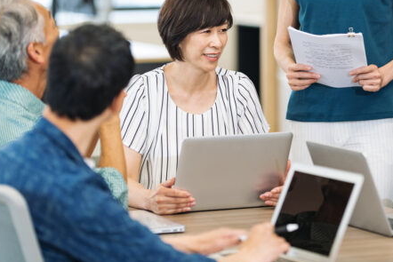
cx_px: 336
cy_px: 29
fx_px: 2206
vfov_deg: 6.8
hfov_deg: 10.1
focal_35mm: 202
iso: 320
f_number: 1.8
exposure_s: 1/200
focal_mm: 105
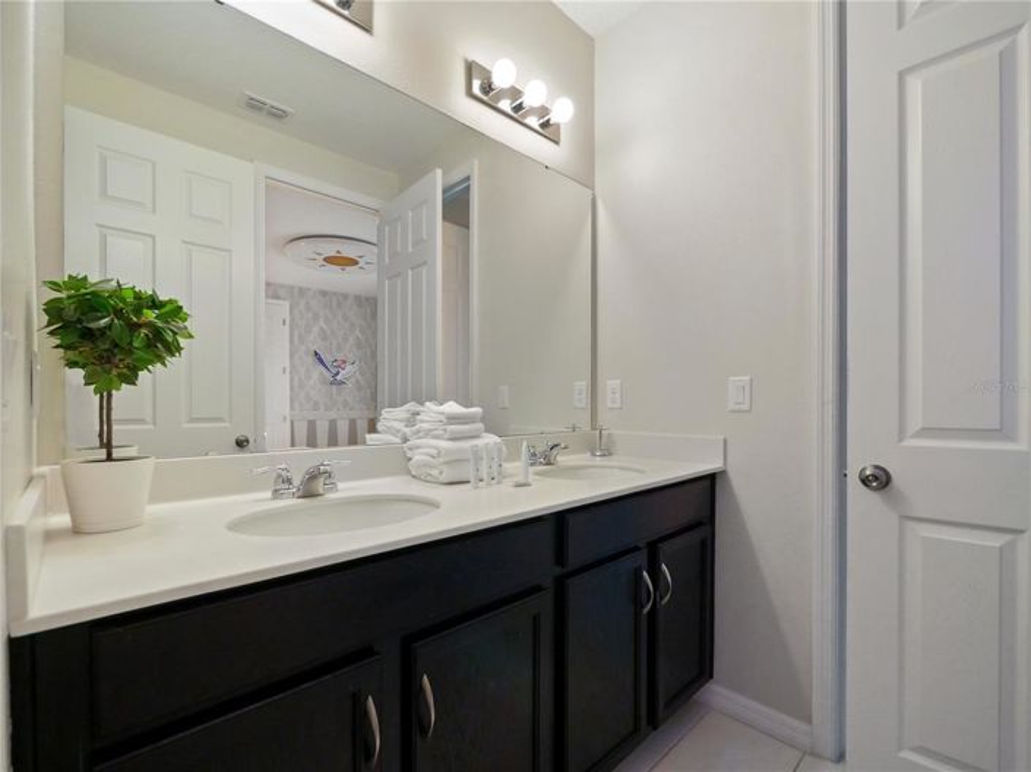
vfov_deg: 85.6
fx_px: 417
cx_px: 516
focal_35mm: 14
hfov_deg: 102.1
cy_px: 386
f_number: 4
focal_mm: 7
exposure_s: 1/60
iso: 2500
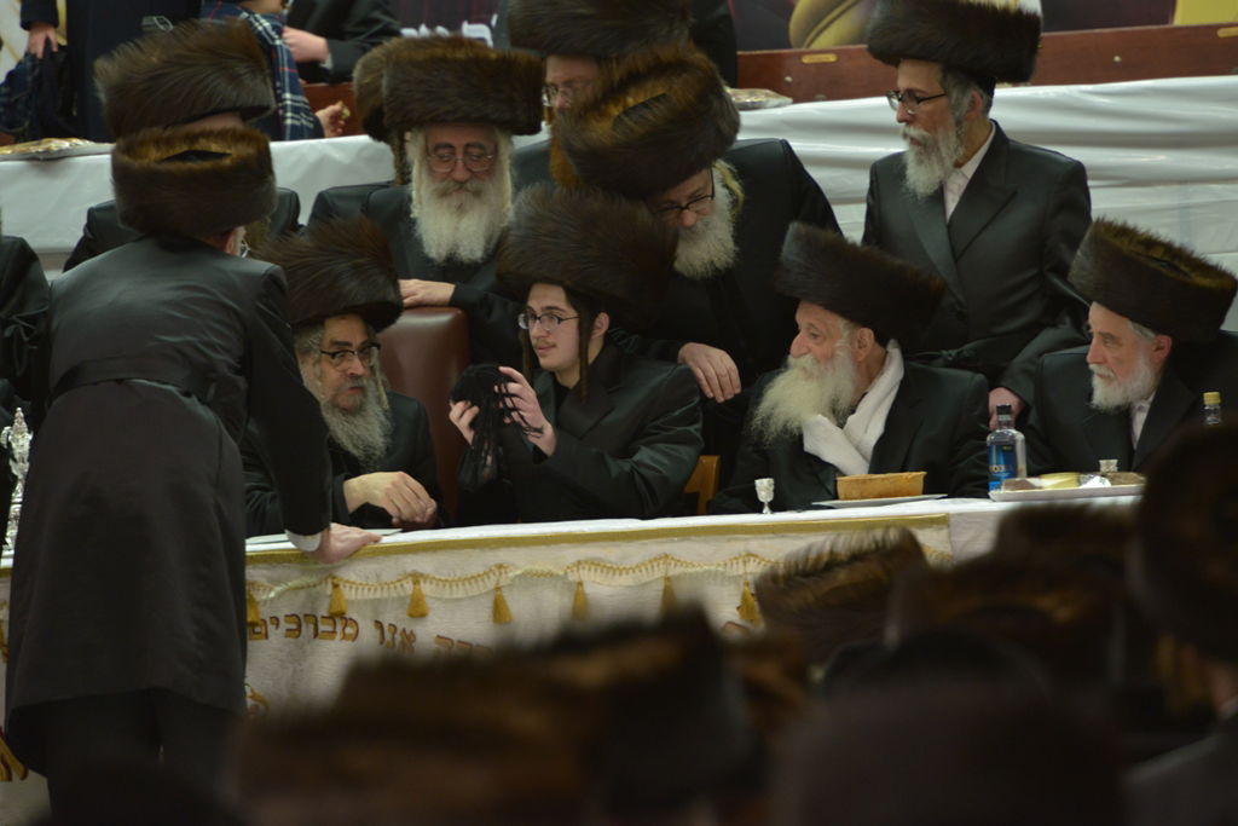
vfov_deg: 3.4
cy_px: 413
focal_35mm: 400
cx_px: 619
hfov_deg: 5.2
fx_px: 13757
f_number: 5.6
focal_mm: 400
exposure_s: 1/125
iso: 1600
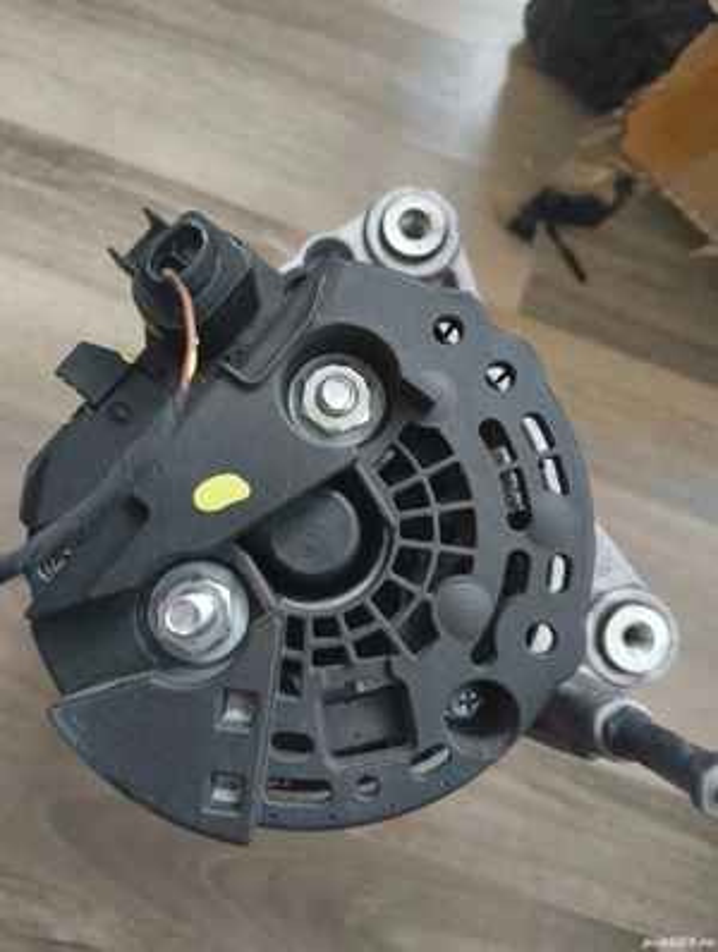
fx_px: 662
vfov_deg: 71.5
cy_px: 476
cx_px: 359
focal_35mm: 24
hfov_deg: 57.0
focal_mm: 5.56
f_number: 1.87
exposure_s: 1/33.3
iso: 2758
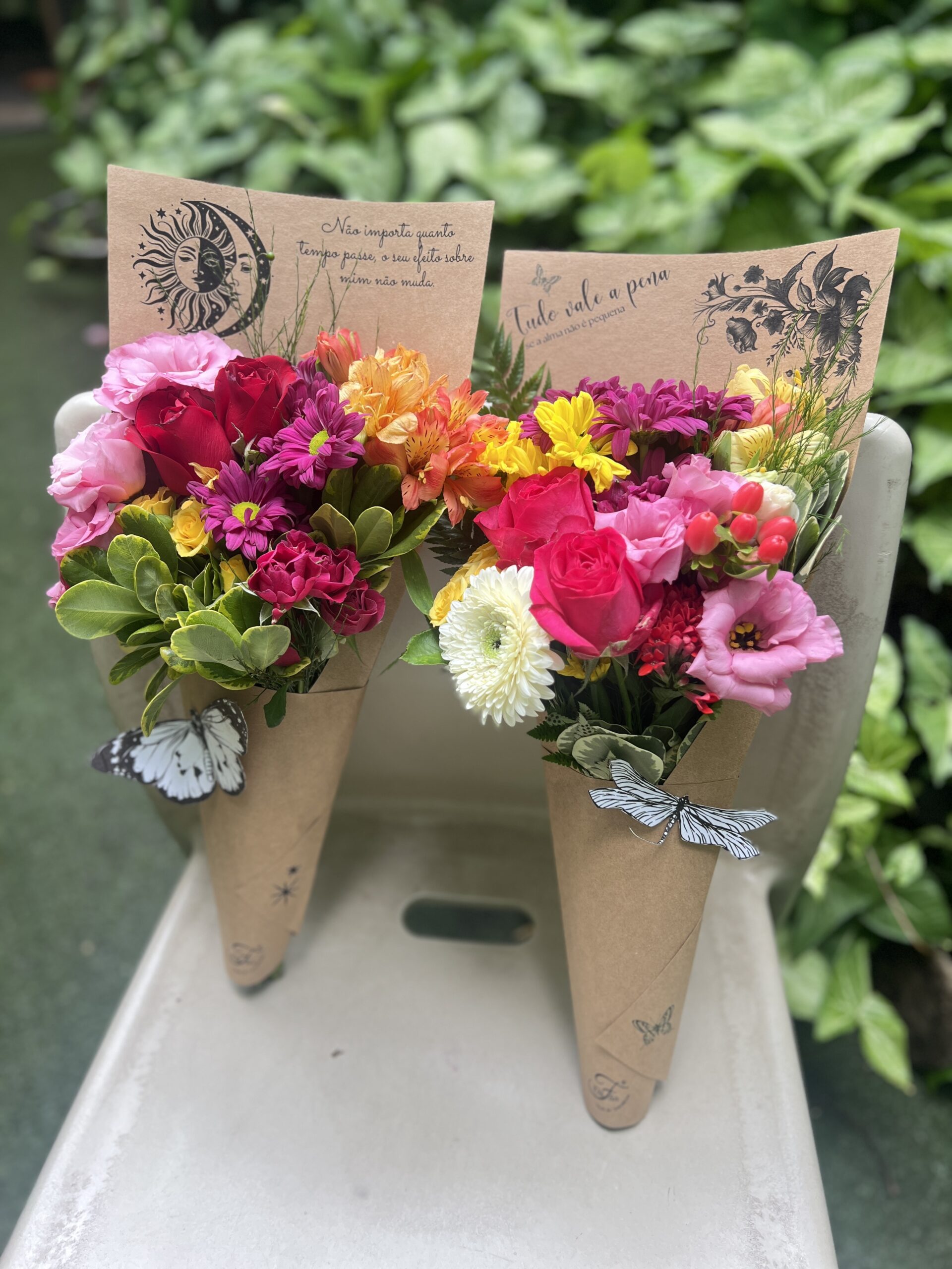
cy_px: 634
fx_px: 953
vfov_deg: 67.3
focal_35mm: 26
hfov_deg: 53.1
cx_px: 476
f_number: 1.5
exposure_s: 1/121
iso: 50
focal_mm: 5.7
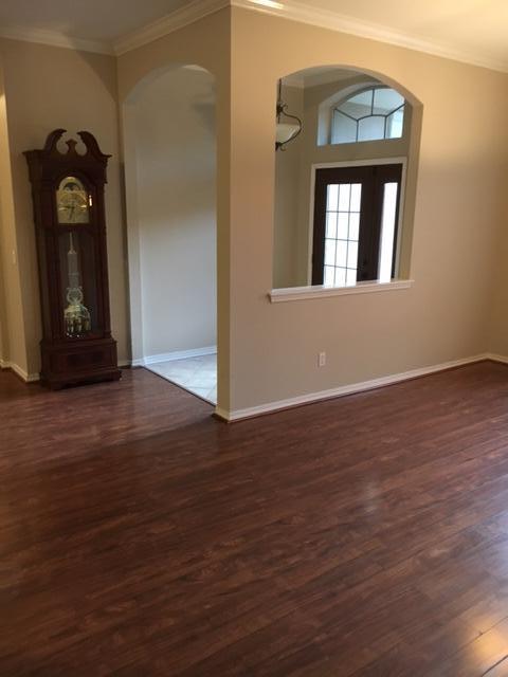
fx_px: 567
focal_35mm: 29
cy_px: 338
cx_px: 254
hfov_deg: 48.2
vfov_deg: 61.7
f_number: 2.2
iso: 200
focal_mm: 4.15
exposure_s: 1/20
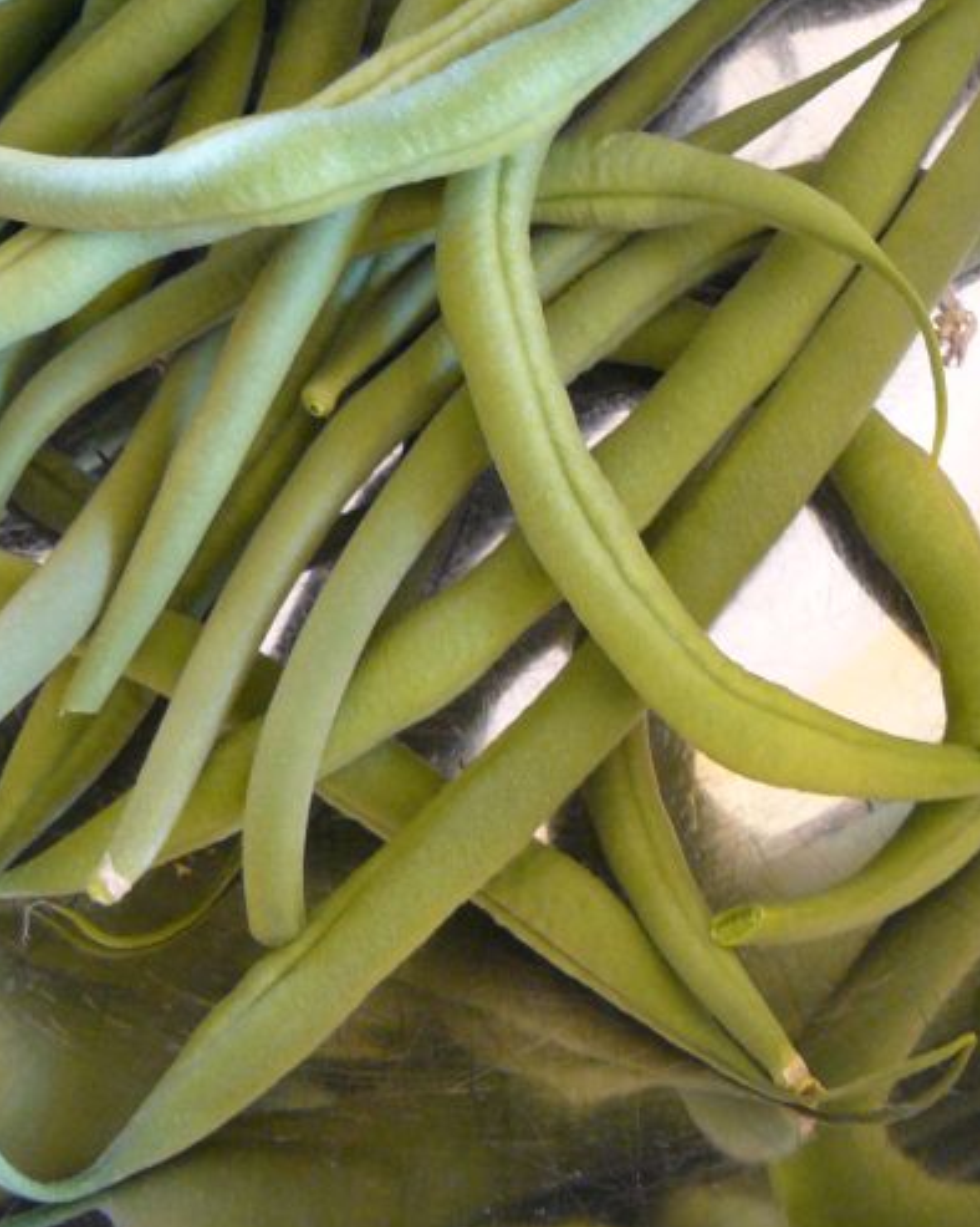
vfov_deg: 25.8
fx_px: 2648
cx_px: 550
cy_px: 351
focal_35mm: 73
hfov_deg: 21.0
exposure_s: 1/25
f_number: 2.8
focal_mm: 6
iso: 200
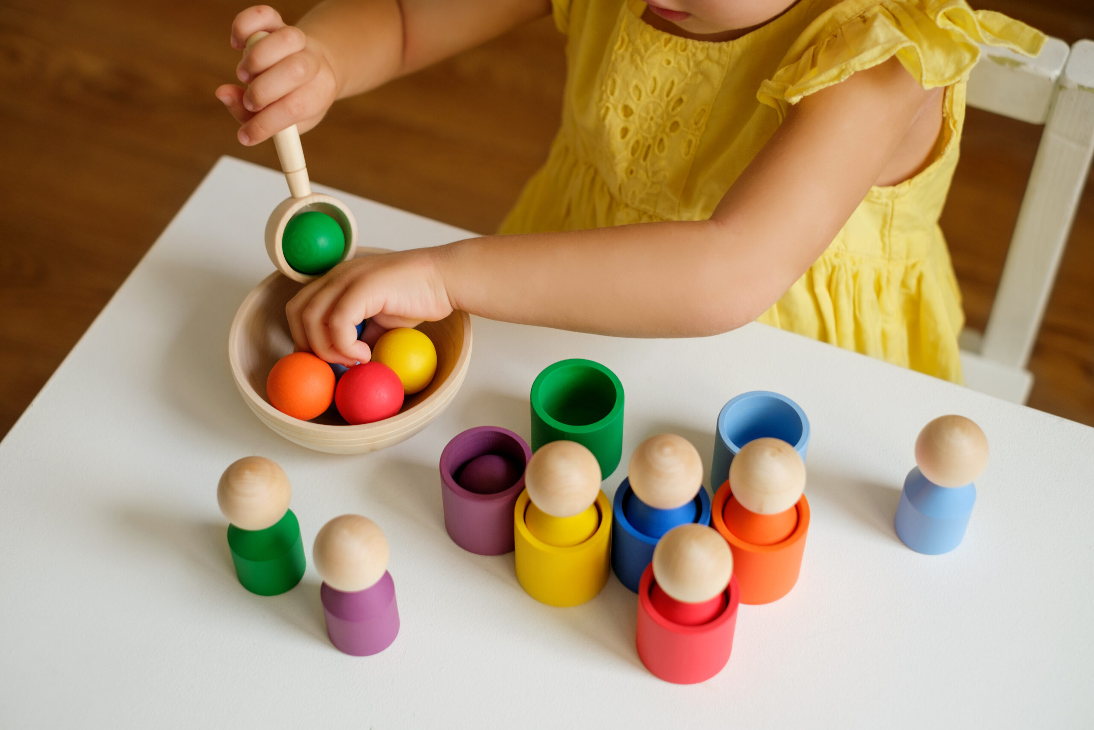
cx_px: 547
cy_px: 365
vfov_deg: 25.5
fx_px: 1611
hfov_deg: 37.5
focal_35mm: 53
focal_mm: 35
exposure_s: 1/200
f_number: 2.5
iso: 320
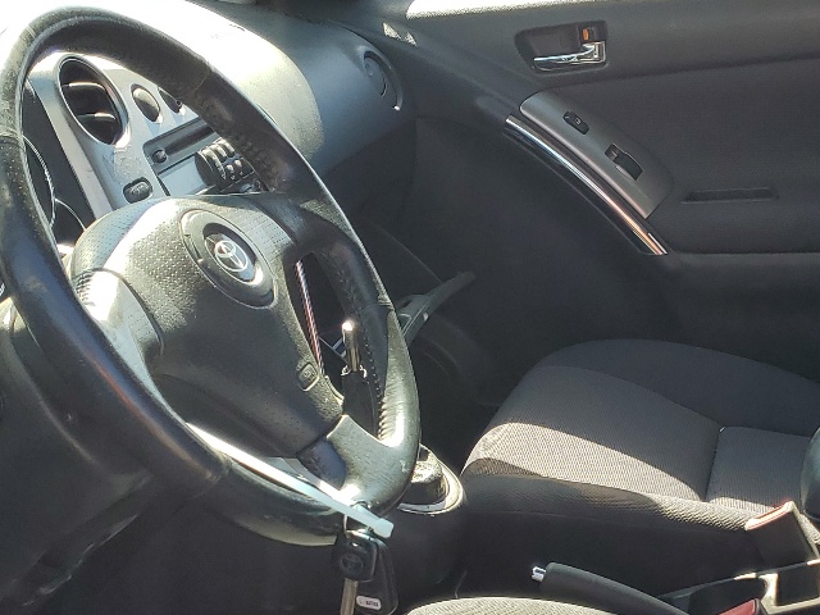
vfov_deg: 22.3
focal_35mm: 65
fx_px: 1540
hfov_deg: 29.6
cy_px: 492
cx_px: 534
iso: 50
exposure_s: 1/526
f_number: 1.5
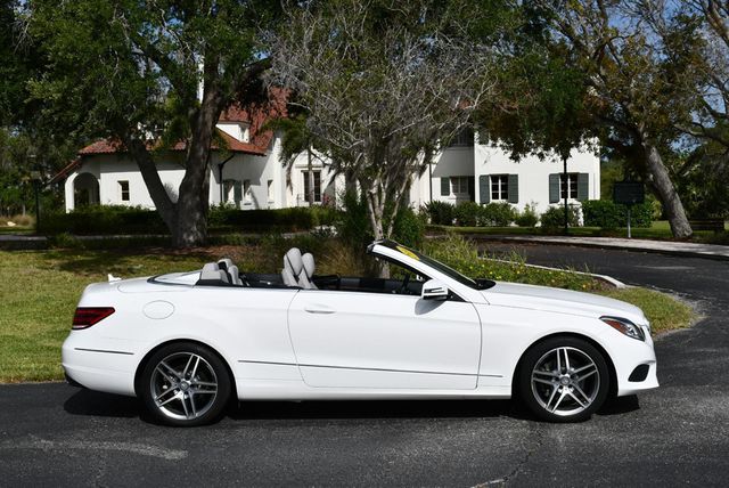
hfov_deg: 41.1
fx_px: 973
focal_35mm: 48
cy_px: 244
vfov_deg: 28.1
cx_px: 364
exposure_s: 1/500
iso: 100
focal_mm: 24
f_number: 11
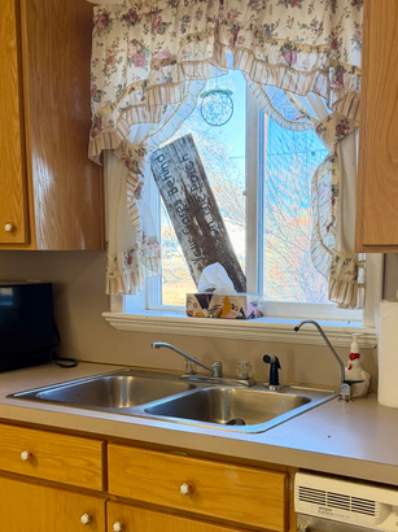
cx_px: 236
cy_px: 356
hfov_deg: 32.1
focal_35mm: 45
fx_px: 691
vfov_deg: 41.5
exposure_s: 1/170
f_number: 1.78
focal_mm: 6.76
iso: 200
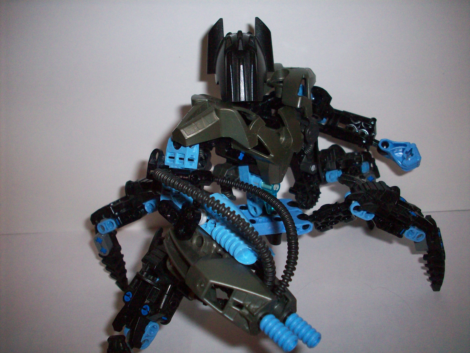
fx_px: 502
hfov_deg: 50.1
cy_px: 176
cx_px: 235
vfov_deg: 38.7
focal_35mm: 37
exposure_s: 1/64
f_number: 2.8
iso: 160
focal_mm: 6.2
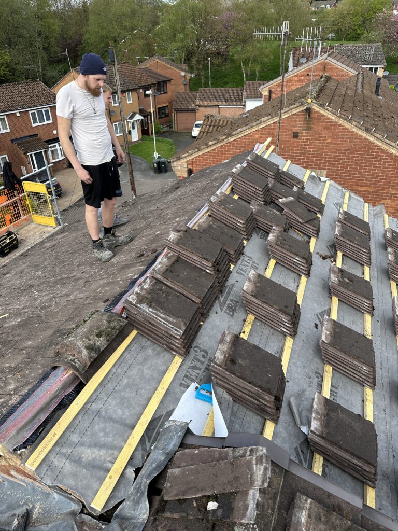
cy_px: 266
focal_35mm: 24
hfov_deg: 56.8
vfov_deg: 71.6
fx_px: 368
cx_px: 199
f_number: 1.78
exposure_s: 1/1639
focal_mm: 6.86
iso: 80
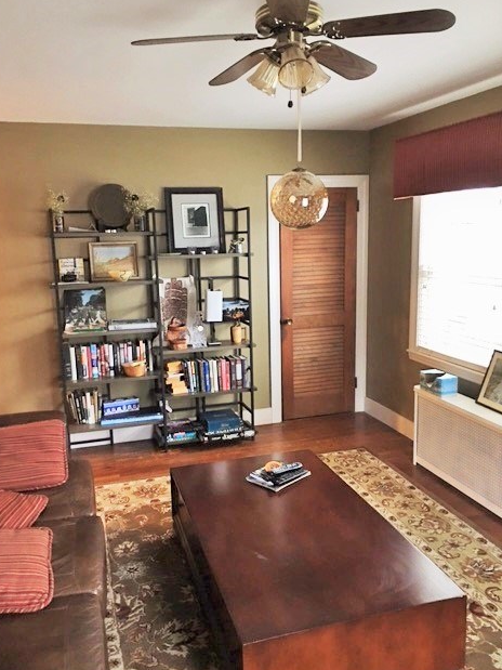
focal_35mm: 30
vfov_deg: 60.0
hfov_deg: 46.8
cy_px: 333
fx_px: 580
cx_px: 243
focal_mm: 4.15
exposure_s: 1/4
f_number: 2.2
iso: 64
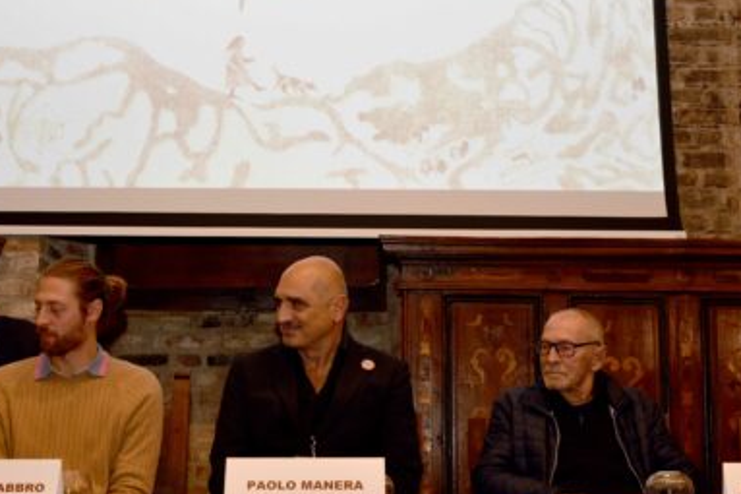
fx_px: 1276
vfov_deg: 21.9
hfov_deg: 32.3
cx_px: 319
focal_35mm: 62
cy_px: 236
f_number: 5.6
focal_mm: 35
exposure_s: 1/60
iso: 400
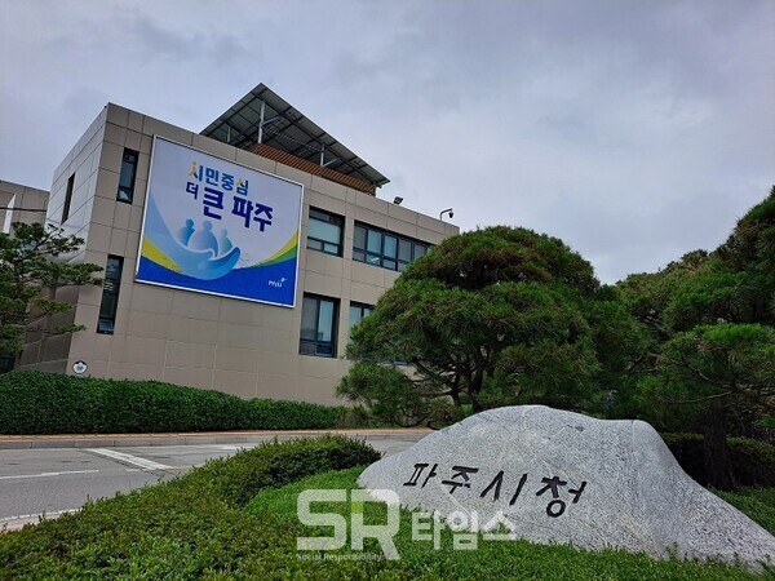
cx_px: 388
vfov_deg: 54.9
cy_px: 290
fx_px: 560
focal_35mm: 25
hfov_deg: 69.4
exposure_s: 1/1580
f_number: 2
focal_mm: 4.6
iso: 32
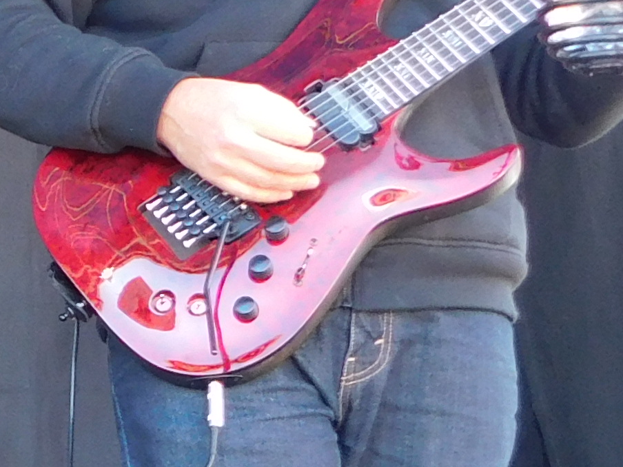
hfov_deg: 11.0
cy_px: 419
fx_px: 2754
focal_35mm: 153
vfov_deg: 9.7
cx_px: -833
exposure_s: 1/30
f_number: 3.2
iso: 160
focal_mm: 5.3
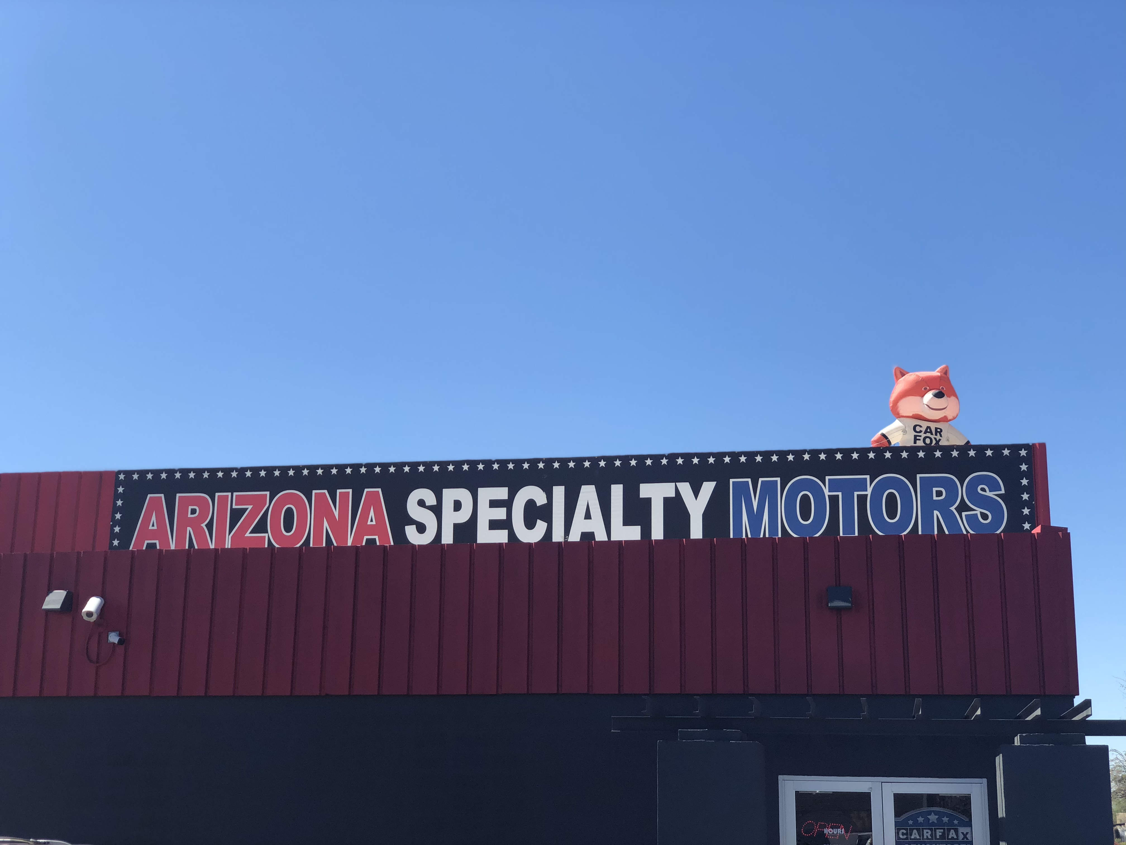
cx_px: 563
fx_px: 1691
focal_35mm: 52
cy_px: 422
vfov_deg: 28.0
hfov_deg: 36.8
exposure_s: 1/1021
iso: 16
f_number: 2.4
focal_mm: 6
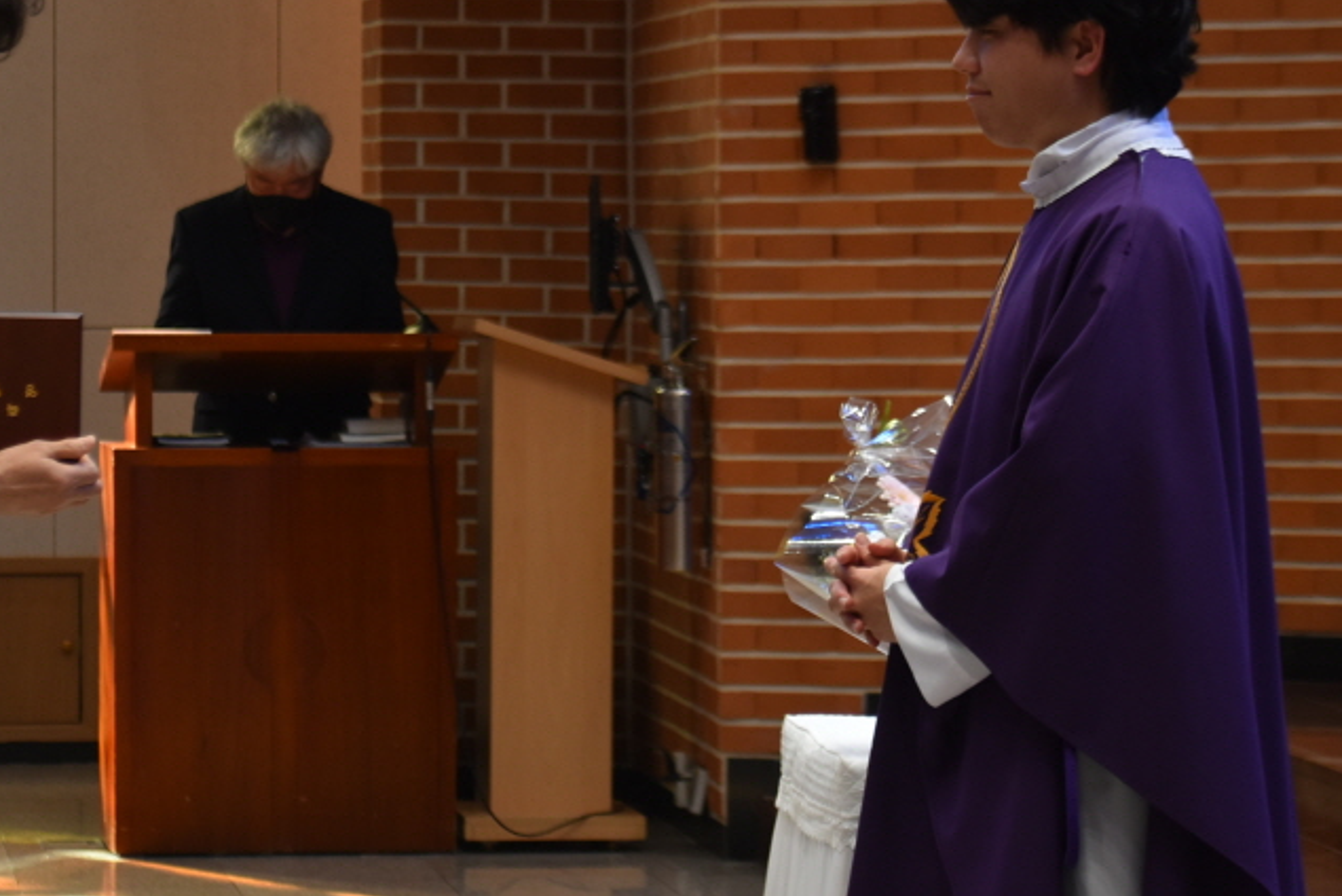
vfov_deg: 8.1
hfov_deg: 12.1
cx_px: 522
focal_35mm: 170
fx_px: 6340
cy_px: 321
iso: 450
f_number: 4.8
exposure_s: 1/60
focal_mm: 72
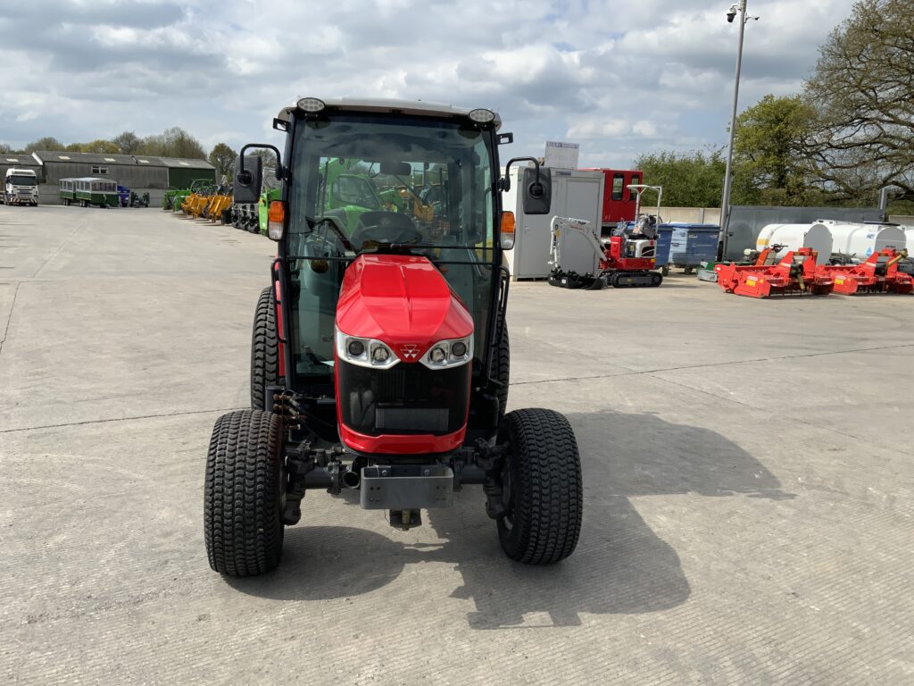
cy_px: 343
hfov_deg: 61.7
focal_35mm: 29
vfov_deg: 48.2
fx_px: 766
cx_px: 457
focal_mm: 3
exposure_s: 1/2227
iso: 16
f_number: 1.8
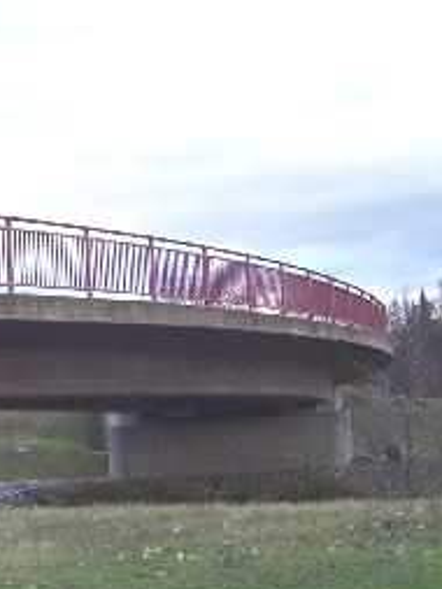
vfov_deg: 25.6
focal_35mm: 76
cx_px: -135
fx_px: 1293
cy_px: 258
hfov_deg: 18.1
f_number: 2.7
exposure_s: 1/180
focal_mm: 5.6
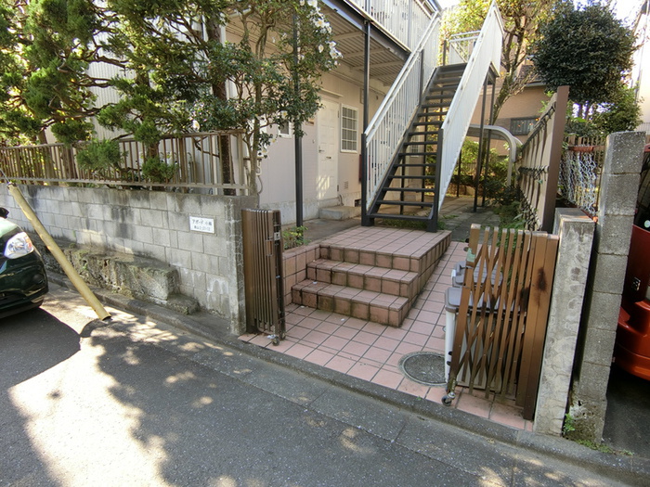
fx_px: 357
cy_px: 244
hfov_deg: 84.7
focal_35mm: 19
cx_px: 325
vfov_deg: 68.7
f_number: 2.7
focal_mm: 4.06
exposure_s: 1/125
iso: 80
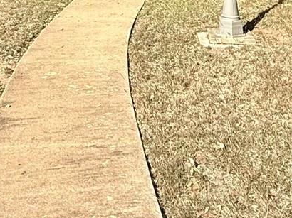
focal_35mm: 70
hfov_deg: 27.4
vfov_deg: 17.8
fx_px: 590
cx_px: 73
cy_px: -148
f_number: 2.2
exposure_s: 1/1001
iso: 50
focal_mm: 2.22
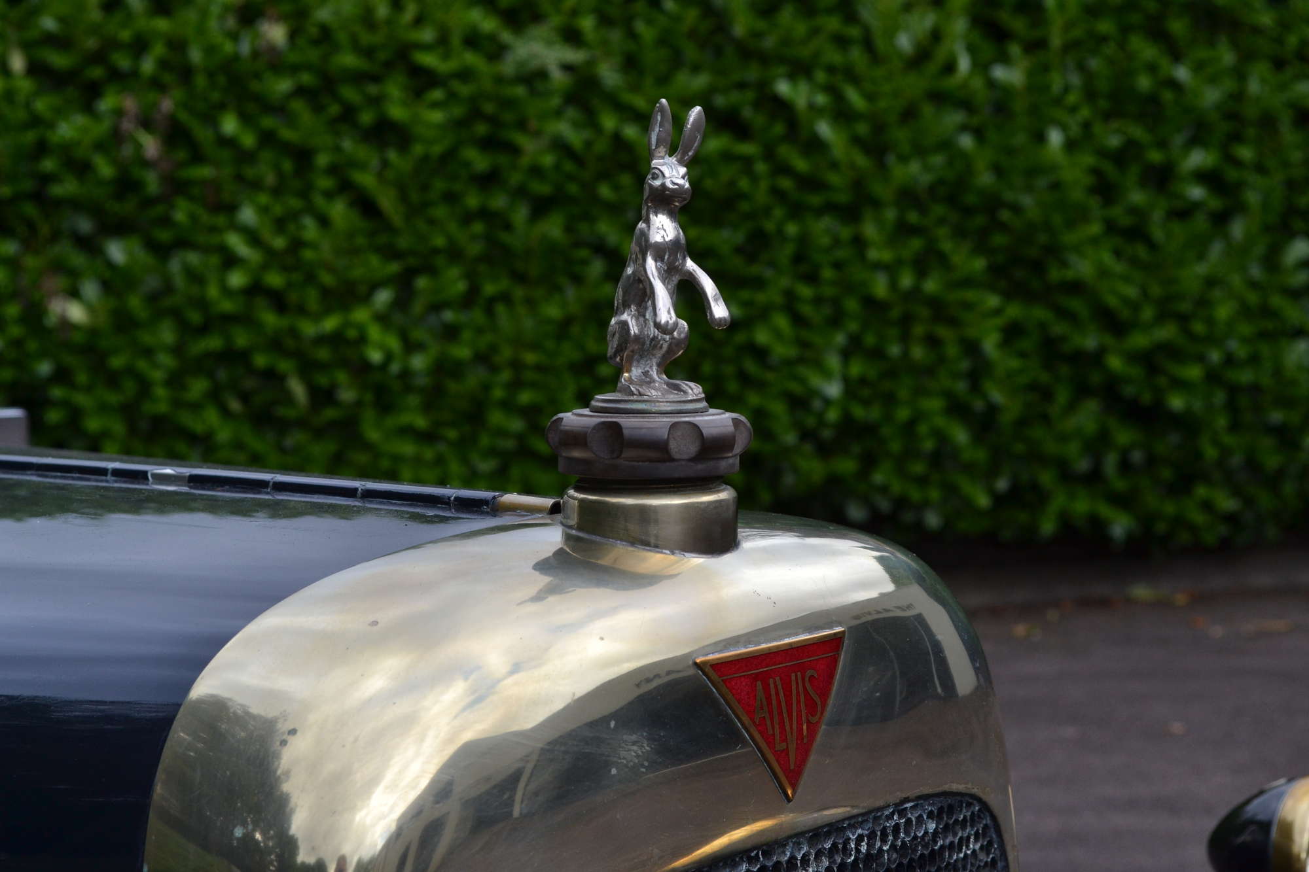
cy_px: 436
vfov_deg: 19.7
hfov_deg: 29.2
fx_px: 2509
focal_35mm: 69
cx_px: 654
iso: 400
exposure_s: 1/250
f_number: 8
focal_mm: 46
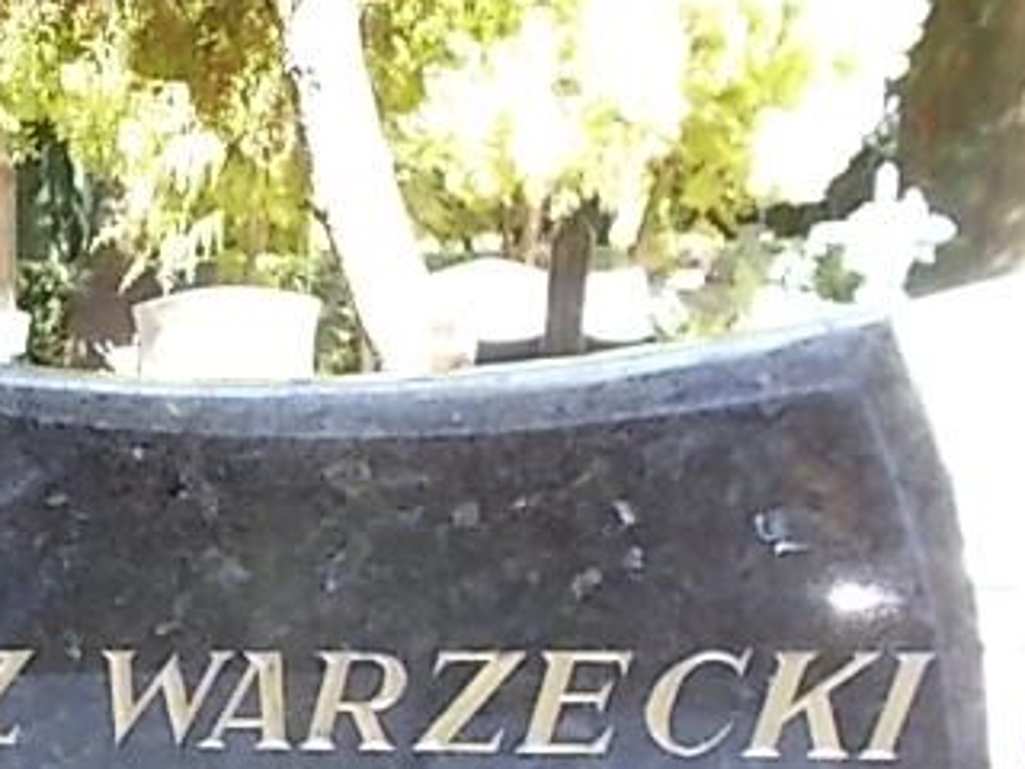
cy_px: 737
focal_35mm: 52
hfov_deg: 33.8
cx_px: 13
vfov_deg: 26.8
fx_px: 1540
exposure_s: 1/25
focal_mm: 4.6
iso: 100
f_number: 3.2
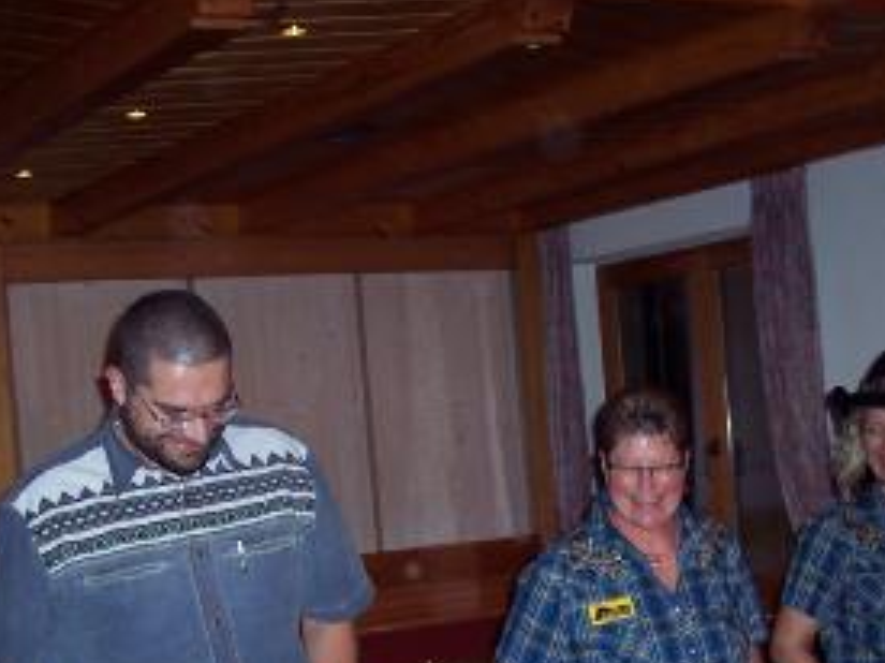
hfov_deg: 27.4
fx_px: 1814
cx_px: 425
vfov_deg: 20.3
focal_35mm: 71
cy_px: 591
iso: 100
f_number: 2.8
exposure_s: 1/60
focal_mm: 8
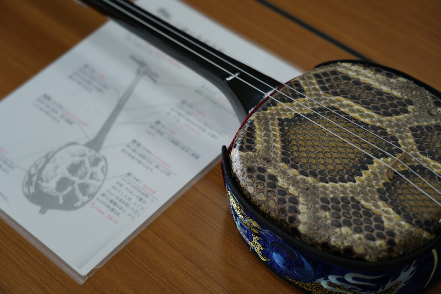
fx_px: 870
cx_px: 220
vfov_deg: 19.2
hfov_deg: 28.5
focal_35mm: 71
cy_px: 147
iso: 250
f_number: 4
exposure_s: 1/160
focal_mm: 71
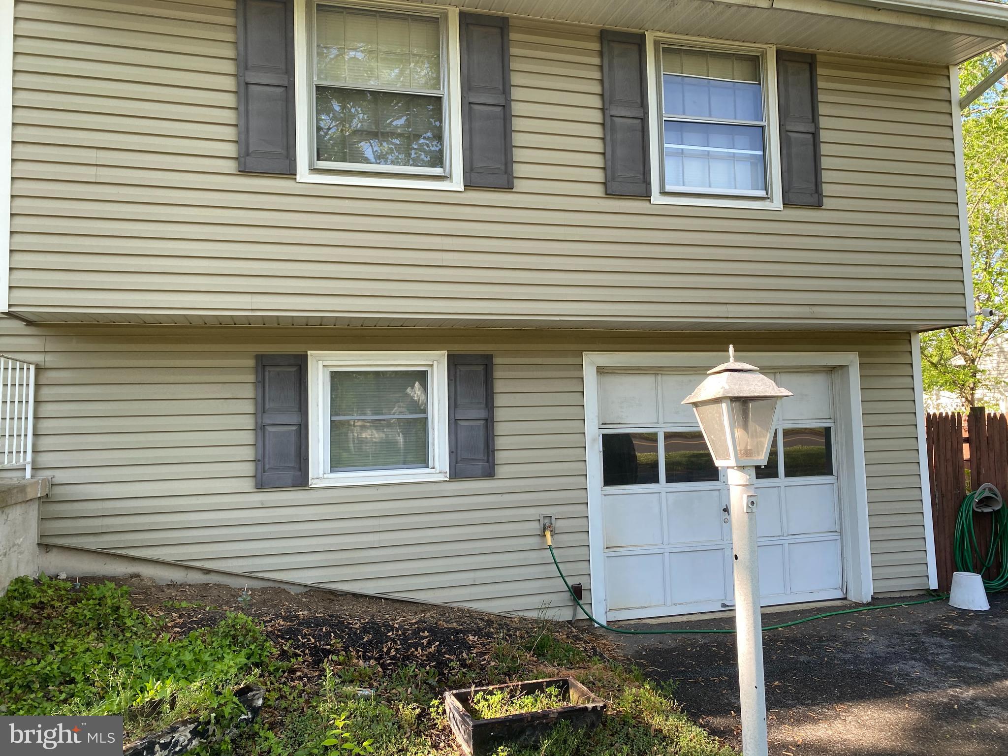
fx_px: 757
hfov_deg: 67.3
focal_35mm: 26
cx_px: 504
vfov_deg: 53.1
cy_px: 378
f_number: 1.8
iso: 32
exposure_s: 1/231
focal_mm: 4.25
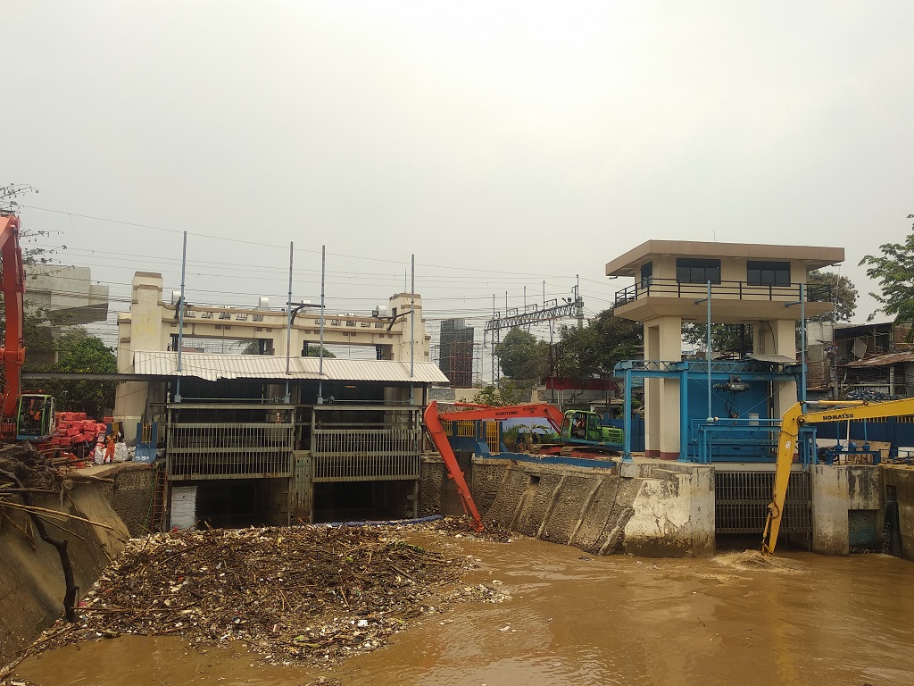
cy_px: 343
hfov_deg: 67.3
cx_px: 457
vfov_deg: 53.1
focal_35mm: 26
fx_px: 687
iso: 100
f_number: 2.2
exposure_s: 1/1016
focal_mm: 3.81
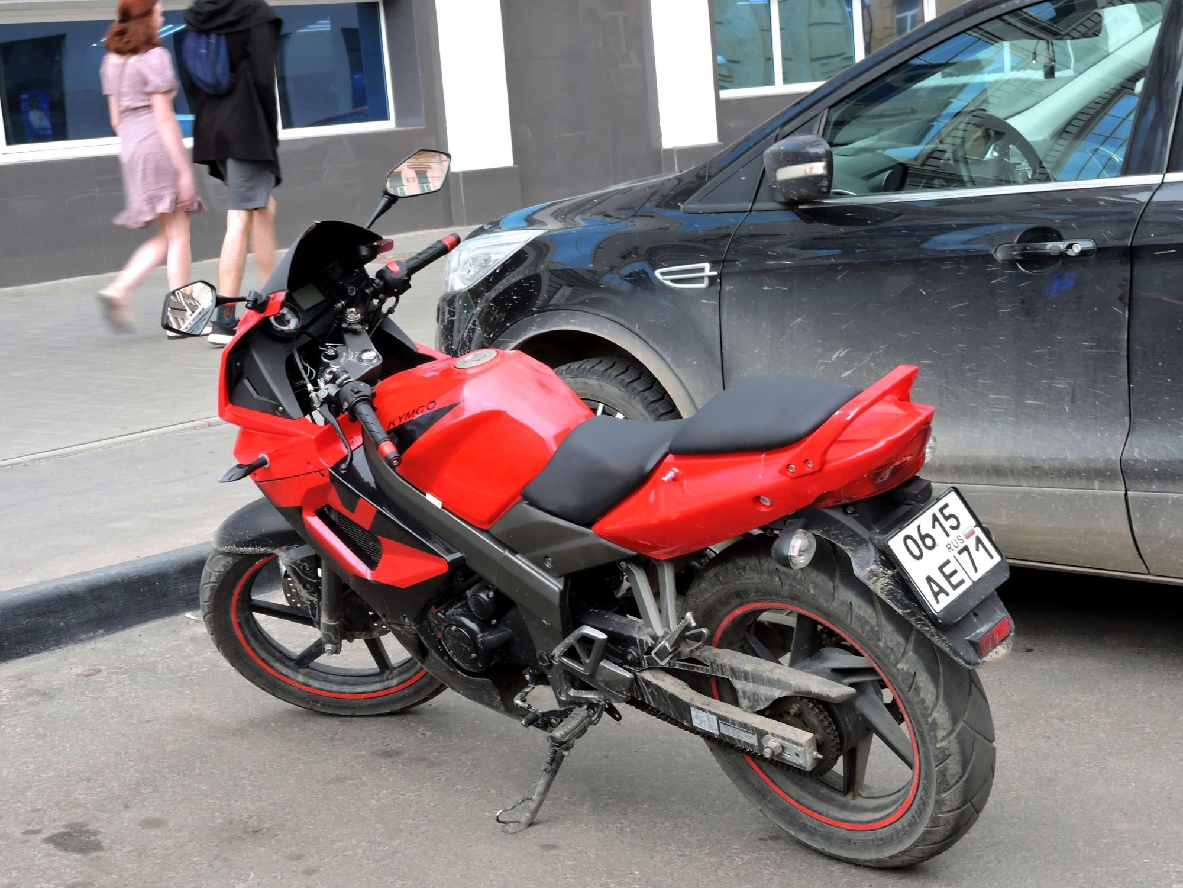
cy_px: 444
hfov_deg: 32.2
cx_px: 592
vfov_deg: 24.4
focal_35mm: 60
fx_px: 2050
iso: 110
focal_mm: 10.7
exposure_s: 1/30
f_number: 4.2
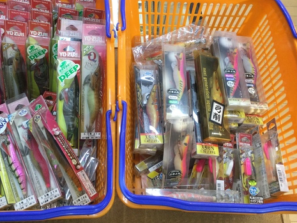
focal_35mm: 40
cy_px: 104
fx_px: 343
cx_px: 125
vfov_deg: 36.0
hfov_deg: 46.6
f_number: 2.4
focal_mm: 3.3
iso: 32
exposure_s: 1/30
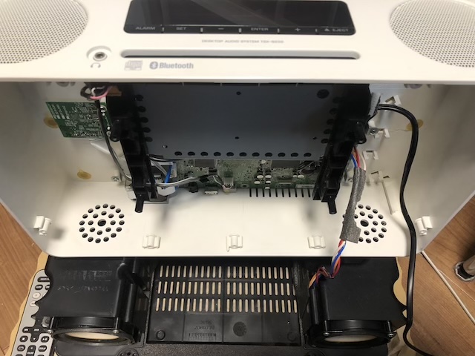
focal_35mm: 28
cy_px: 178
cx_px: 238
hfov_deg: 63.4
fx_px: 384
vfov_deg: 49.7
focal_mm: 3.99
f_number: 1.8
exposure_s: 1/17
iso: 40
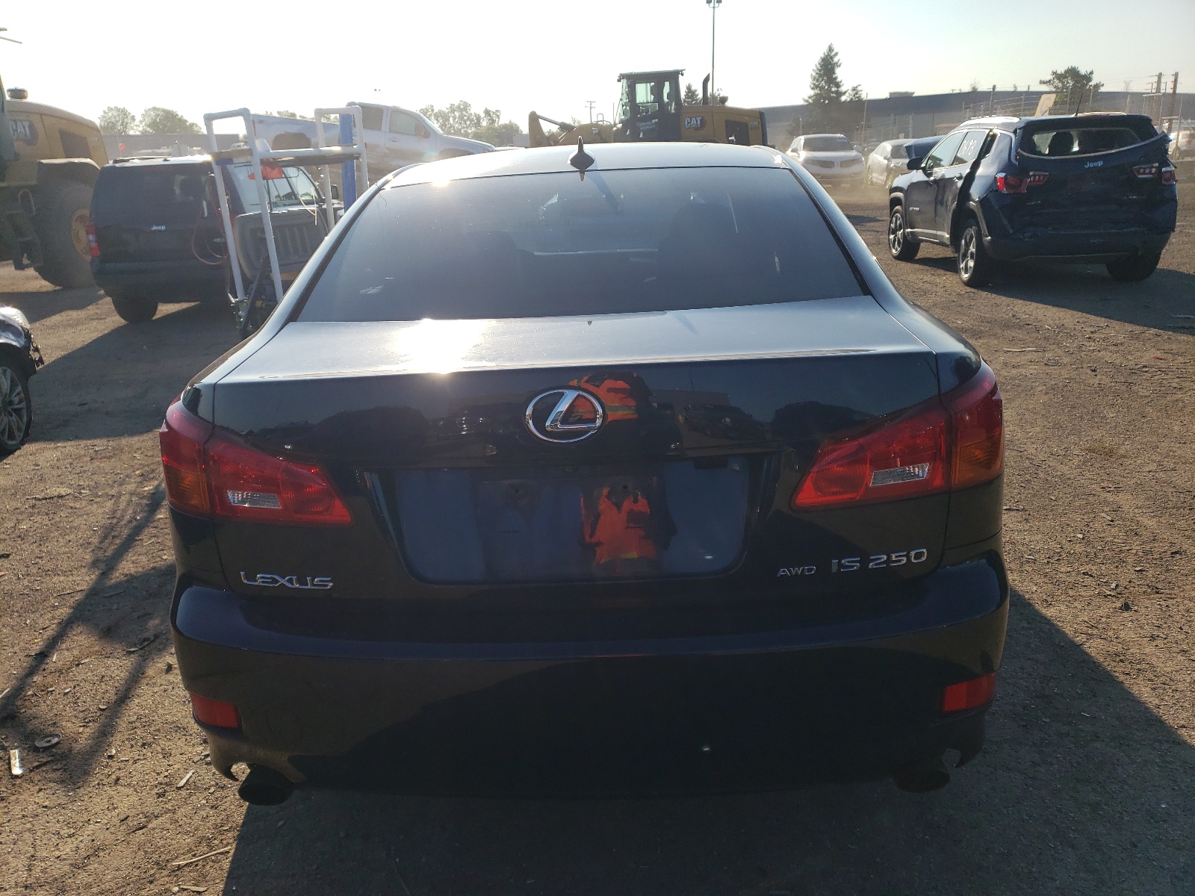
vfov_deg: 53.1
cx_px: 598
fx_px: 898
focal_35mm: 26
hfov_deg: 67.3
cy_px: 448
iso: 50
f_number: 1.5
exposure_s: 1/3333
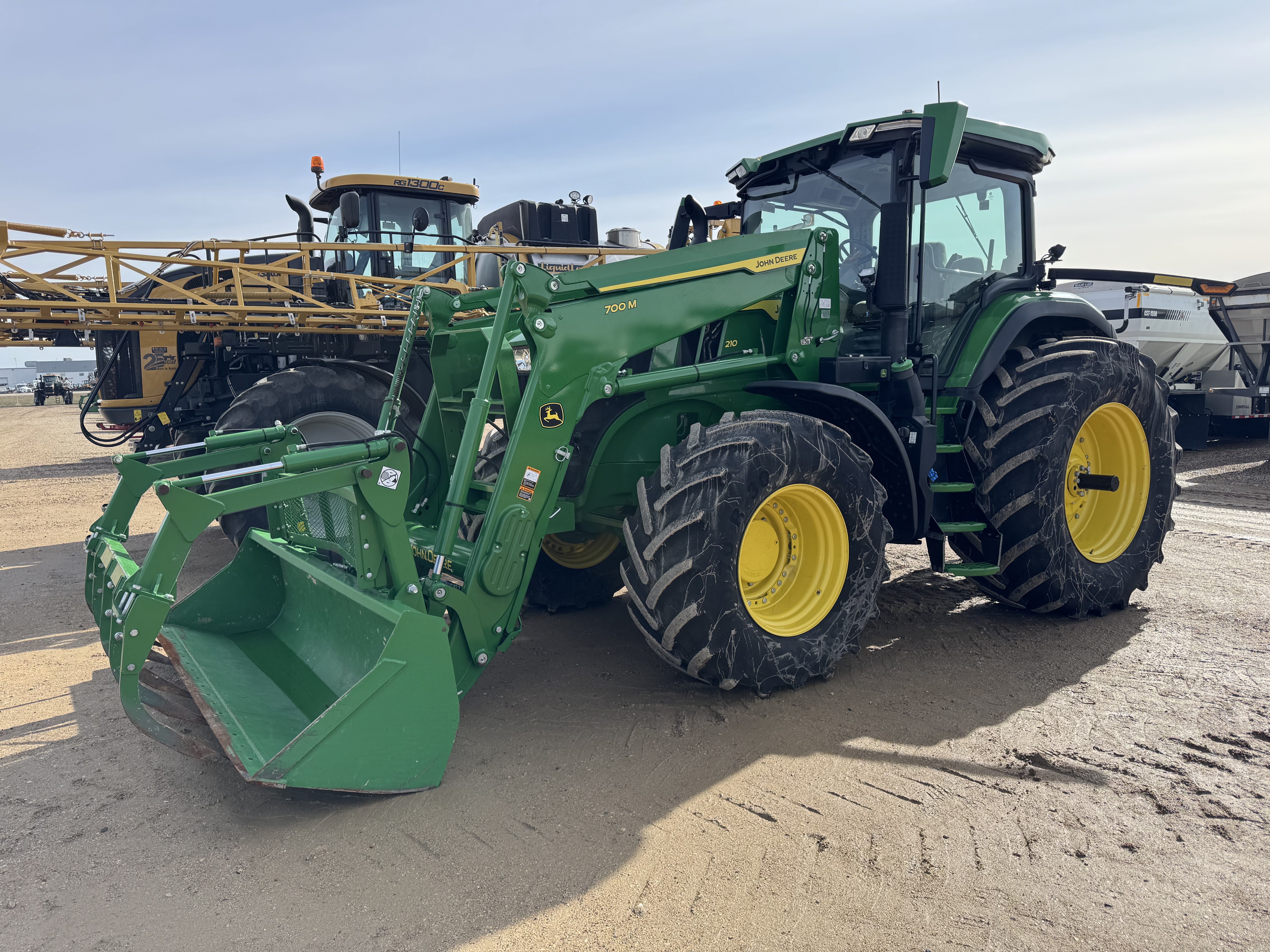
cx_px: 635
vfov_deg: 56.8
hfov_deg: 71.6
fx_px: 881
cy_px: 476
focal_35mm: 24
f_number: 1.78
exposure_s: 1/3247
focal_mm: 6.76
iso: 80
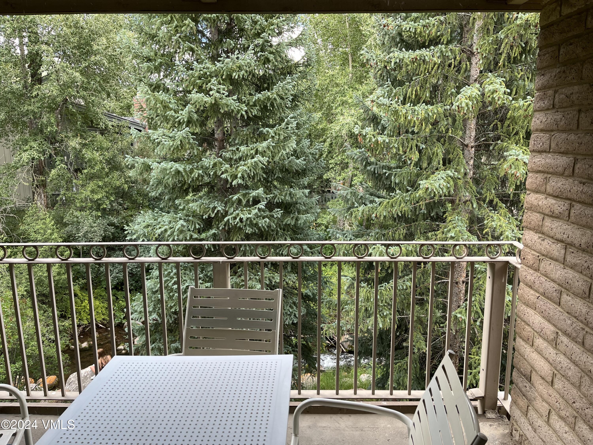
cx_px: 296
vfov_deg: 53.1
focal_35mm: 26
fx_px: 445
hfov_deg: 67.3
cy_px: 222
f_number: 1.6
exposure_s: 1/120
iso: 32
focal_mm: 5.1
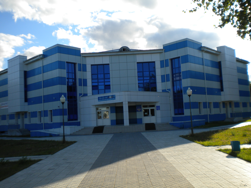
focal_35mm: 35
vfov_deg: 40.7
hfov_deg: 52.6
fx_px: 254
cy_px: 94
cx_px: 126
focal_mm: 6.3
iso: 80
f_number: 4.6
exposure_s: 1/434
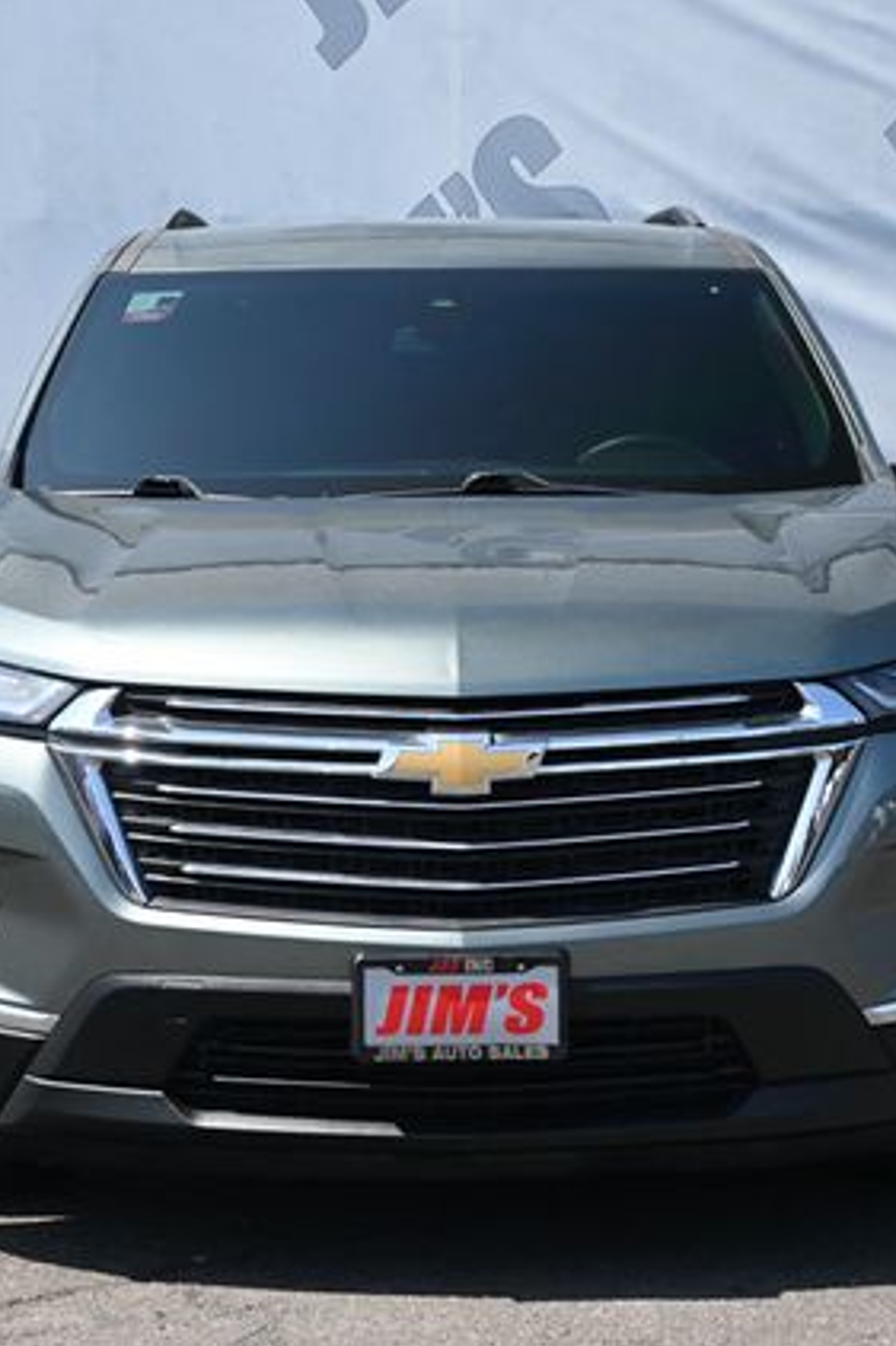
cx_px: 446
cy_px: 673
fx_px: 3316
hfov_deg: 15.4
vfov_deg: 22.9
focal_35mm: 89
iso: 160
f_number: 5.6
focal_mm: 39
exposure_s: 1/250
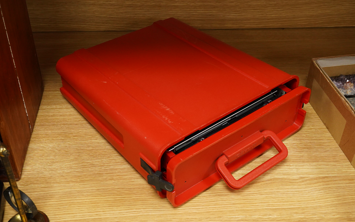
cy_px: 108
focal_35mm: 46
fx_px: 445
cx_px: 178
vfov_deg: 28.0
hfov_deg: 43.5
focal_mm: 30
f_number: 9
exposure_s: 1/125
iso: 2500
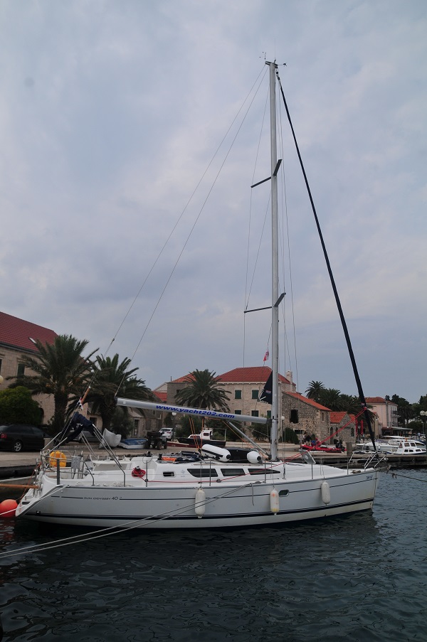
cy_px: 321
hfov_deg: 50.3
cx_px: 214
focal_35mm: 26
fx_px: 455
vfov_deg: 70.5
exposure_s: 1/1600
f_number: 6.3
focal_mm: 17
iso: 250
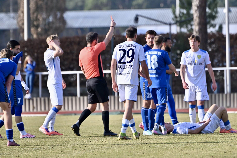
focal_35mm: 430
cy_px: 74
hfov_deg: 4.8
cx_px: 113
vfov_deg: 3.2
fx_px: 2831
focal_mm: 400
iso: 640
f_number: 6.3
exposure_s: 1/1600
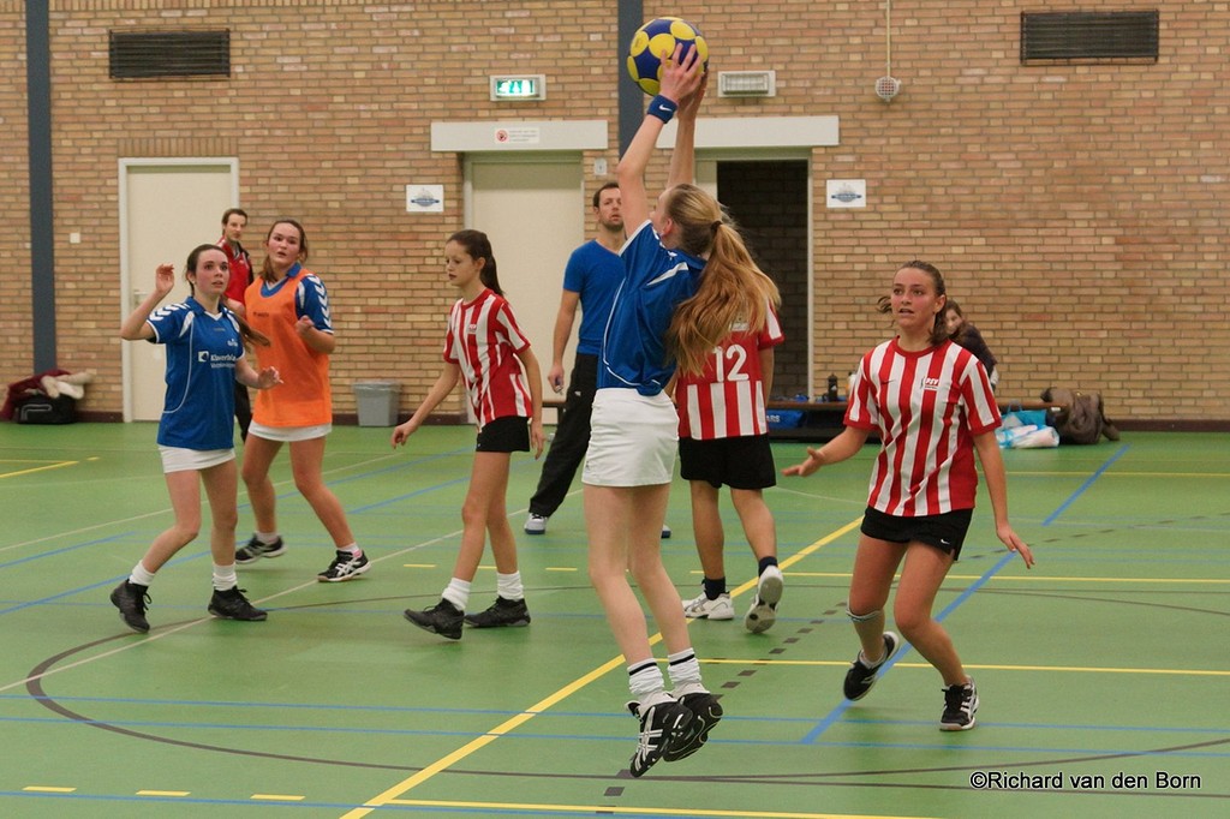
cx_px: 615
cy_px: 410
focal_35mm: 52
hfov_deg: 37.9
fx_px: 1793
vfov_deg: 25.7
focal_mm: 35
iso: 800
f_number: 2.8
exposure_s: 1/200
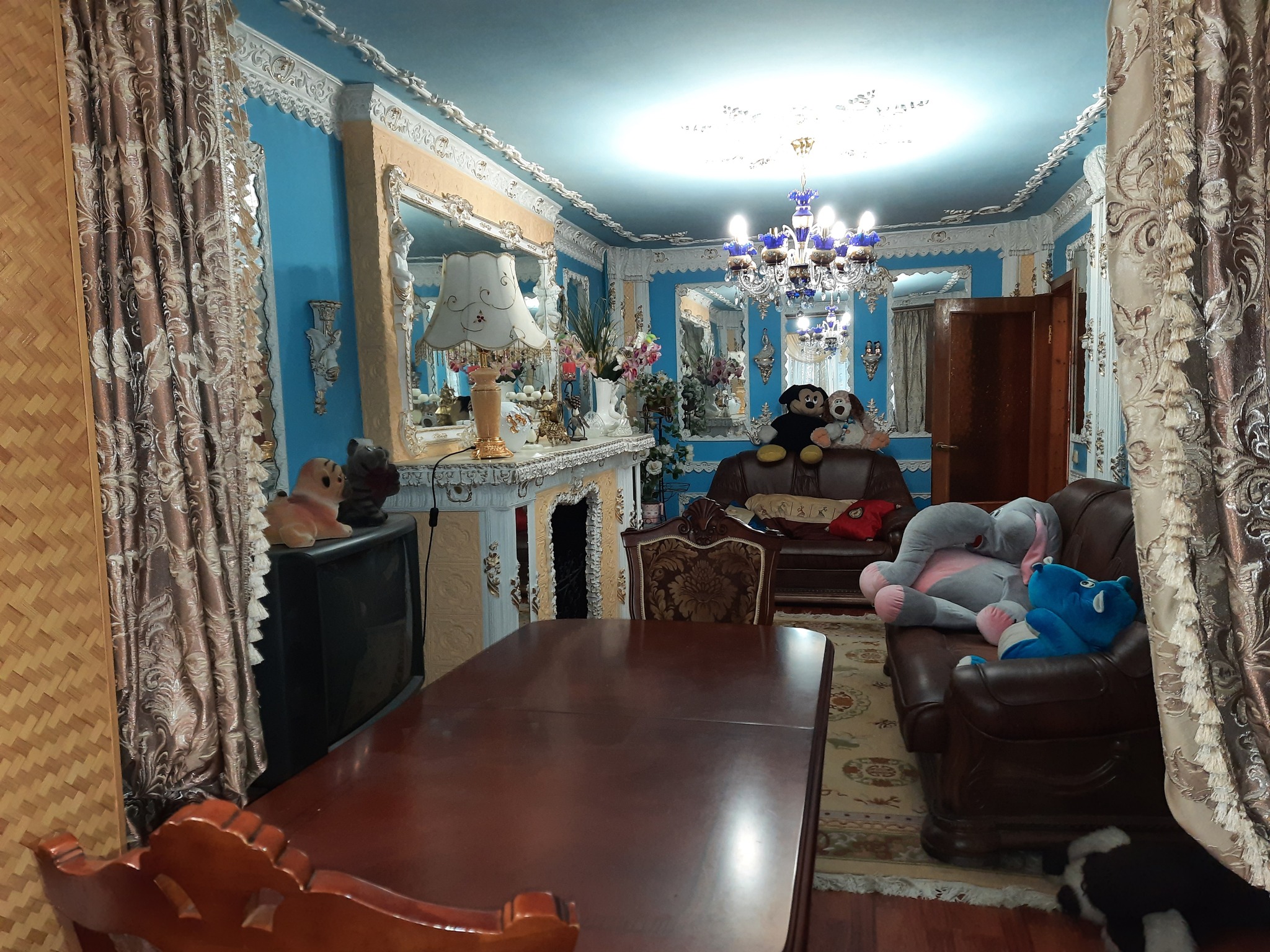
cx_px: 635
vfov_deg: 56.8
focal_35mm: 24
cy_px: 476
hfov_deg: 71.6
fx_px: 881
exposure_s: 1/33
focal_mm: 5.23
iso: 320
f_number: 1.8
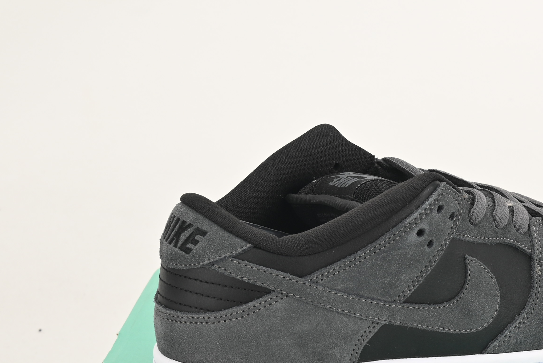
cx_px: 639
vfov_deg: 11.3
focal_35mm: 120
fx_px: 1810
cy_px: 387
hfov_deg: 16.4
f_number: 11
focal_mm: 46
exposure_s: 1/200
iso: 100
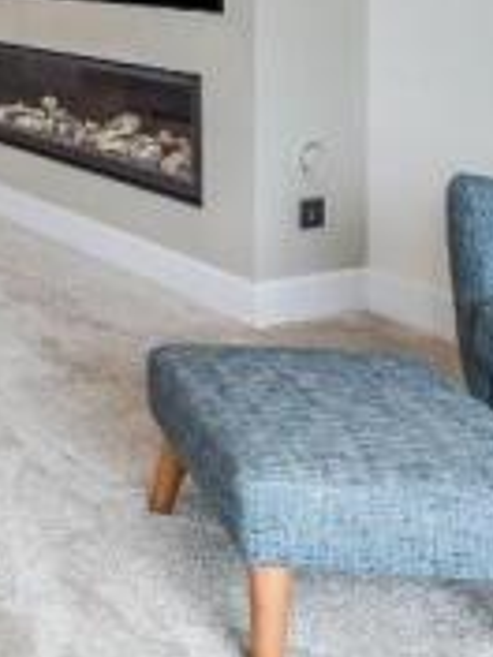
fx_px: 949
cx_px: -289
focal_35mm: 50
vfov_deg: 33.8
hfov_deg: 22.5
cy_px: -43
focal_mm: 14
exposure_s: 1/50
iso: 320
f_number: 9
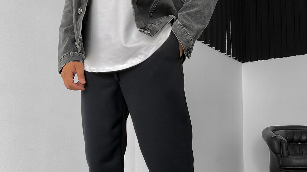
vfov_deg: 27.4
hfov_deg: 47.4
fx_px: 350
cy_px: 126
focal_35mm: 43
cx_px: 156
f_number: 1.8
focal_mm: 3
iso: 64
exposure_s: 1/120
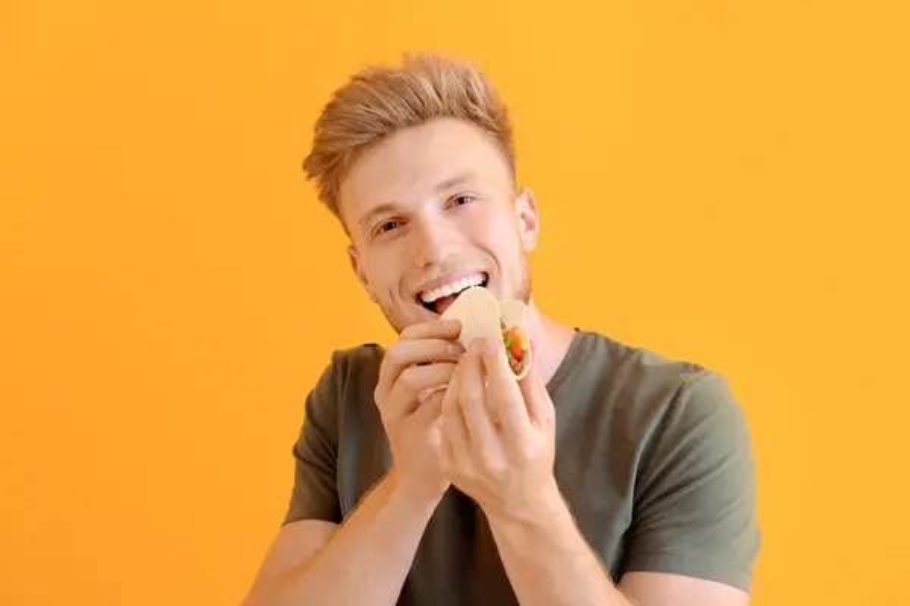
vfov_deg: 19.5
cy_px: 303
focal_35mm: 70
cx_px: 455
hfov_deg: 28.8
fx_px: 1769
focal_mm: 70
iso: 200
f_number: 8
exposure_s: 1/160
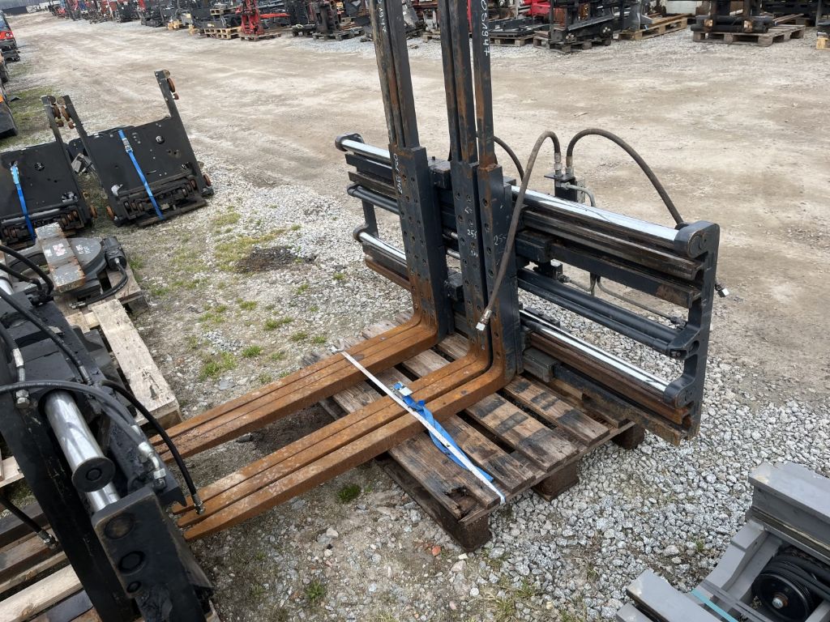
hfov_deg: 67.3
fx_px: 623
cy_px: 311
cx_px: 415
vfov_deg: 53.1
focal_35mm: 26
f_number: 1.6
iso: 50
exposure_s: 1/891
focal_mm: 5.1
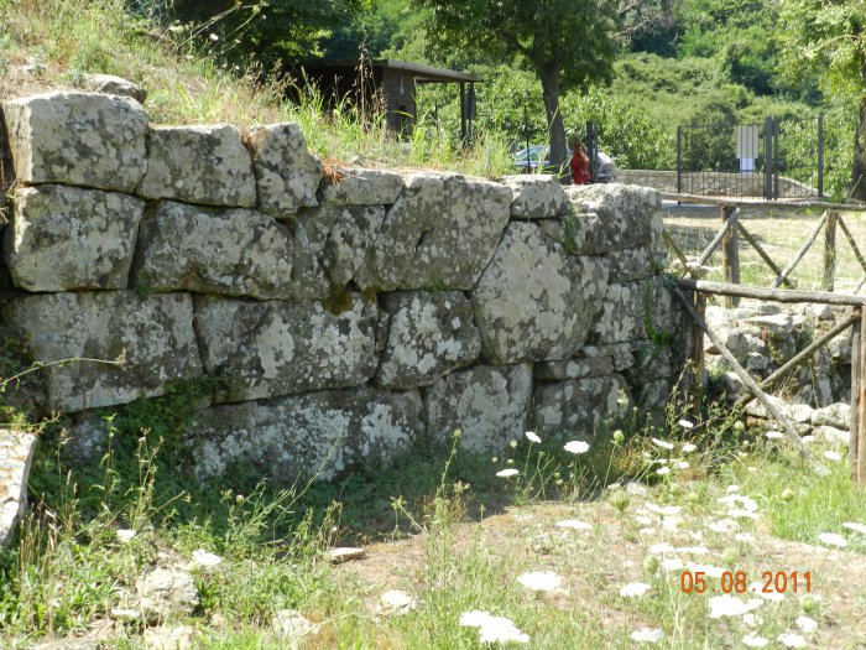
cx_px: 433
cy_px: 325
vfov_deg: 27.5
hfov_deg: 36.2
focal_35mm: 53
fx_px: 1326
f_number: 4.4
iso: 160
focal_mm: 9.4
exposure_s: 1/320
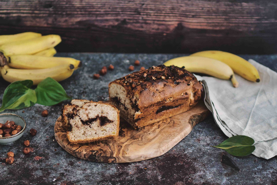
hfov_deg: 28.9
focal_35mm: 70
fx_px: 538
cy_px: 92
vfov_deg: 19.4
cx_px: 138
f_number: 1.8
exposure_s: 1/80
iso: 1000
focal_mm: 35
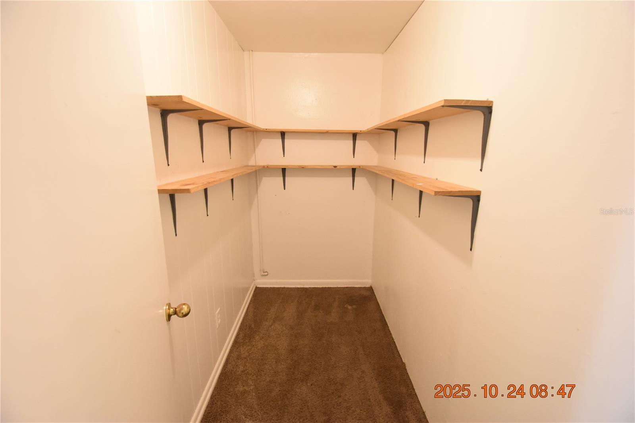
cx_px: 318
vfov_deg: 77.3
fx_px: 265
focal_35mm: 15
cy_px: 212
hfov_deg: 100.4
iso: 1800
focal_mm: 10
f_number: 3.5
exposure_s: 1/60
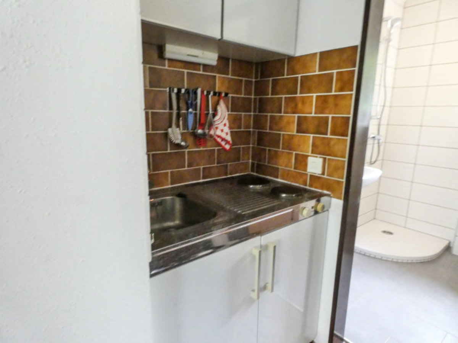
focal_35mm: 20
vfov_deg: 66.0
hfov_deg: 81.7
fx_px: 265
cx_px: 229
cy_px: 172
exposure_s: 1/60
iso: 1250
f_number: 2.8
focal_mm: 3.6
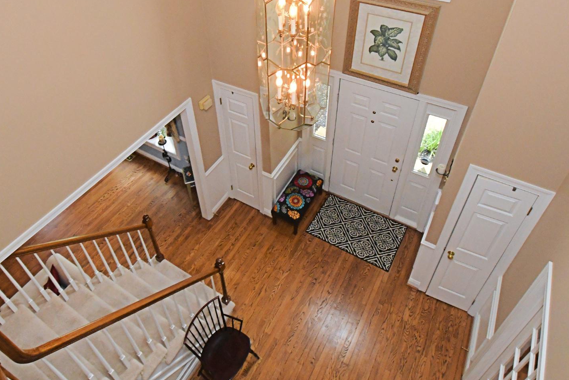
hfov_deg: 75.9
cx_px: 260
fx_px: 363
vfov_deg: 53.5
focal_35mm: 23
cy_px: 113
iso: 3200
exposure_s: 1/250
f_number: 11
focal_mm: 11
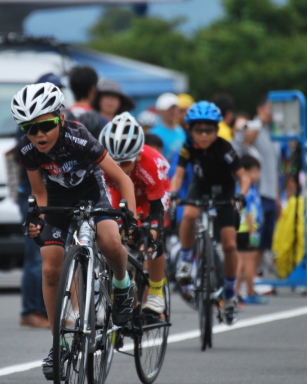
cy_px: 192
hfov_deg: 2.4
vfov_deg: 3.1
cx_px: 93
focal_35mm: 634
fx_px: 7204
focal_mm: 300
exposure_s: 1/500
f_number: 5.6
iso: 200
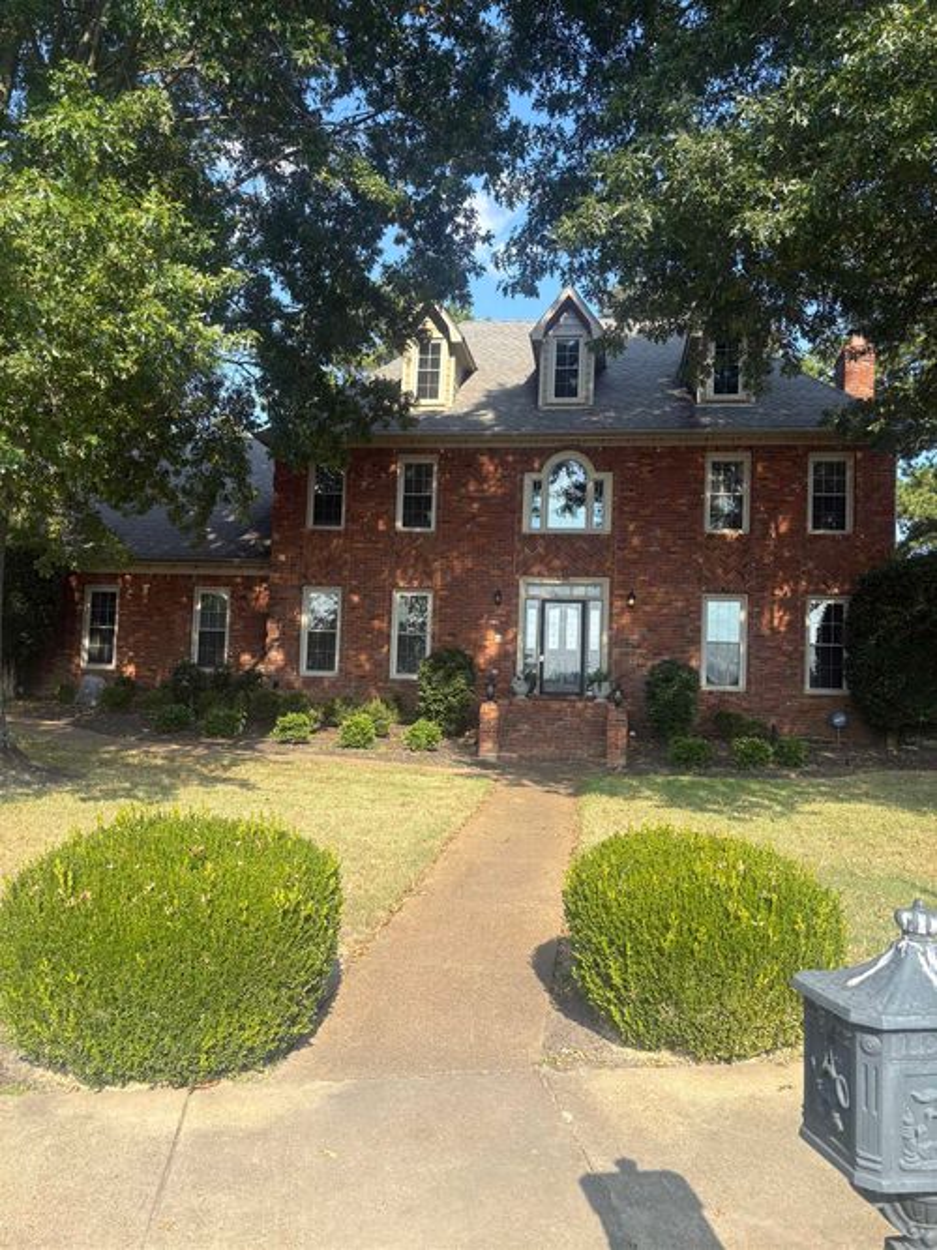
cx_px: 468
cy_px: 625
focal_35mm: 26
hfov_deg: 53.0
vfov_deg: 67.3
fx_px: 939
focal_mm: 5.96
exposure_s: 1/1239
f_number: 1.6
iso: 50
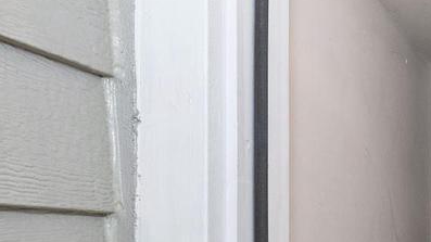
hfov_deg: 28.5
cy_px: 270
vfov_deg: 20.1
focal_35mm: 57
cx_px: 590
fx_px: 651
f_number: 8
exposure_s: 1/50
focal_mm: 10
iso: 200
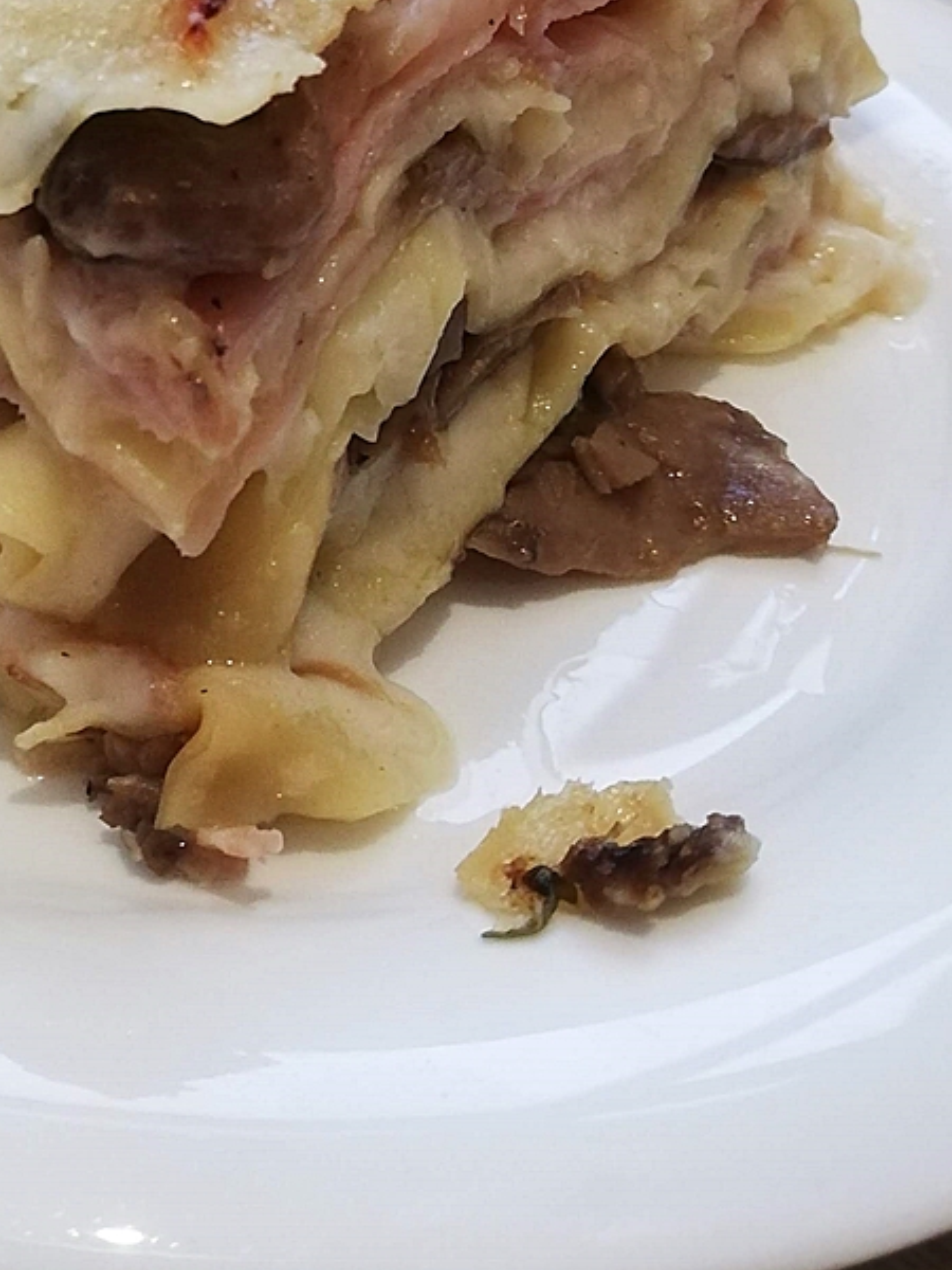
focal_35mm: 65
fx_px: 2383
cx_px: -172
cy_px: 260
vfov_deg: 29.2
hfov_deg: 21.1
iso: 400
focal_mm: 3.81
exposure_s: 1/25
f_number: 2.2
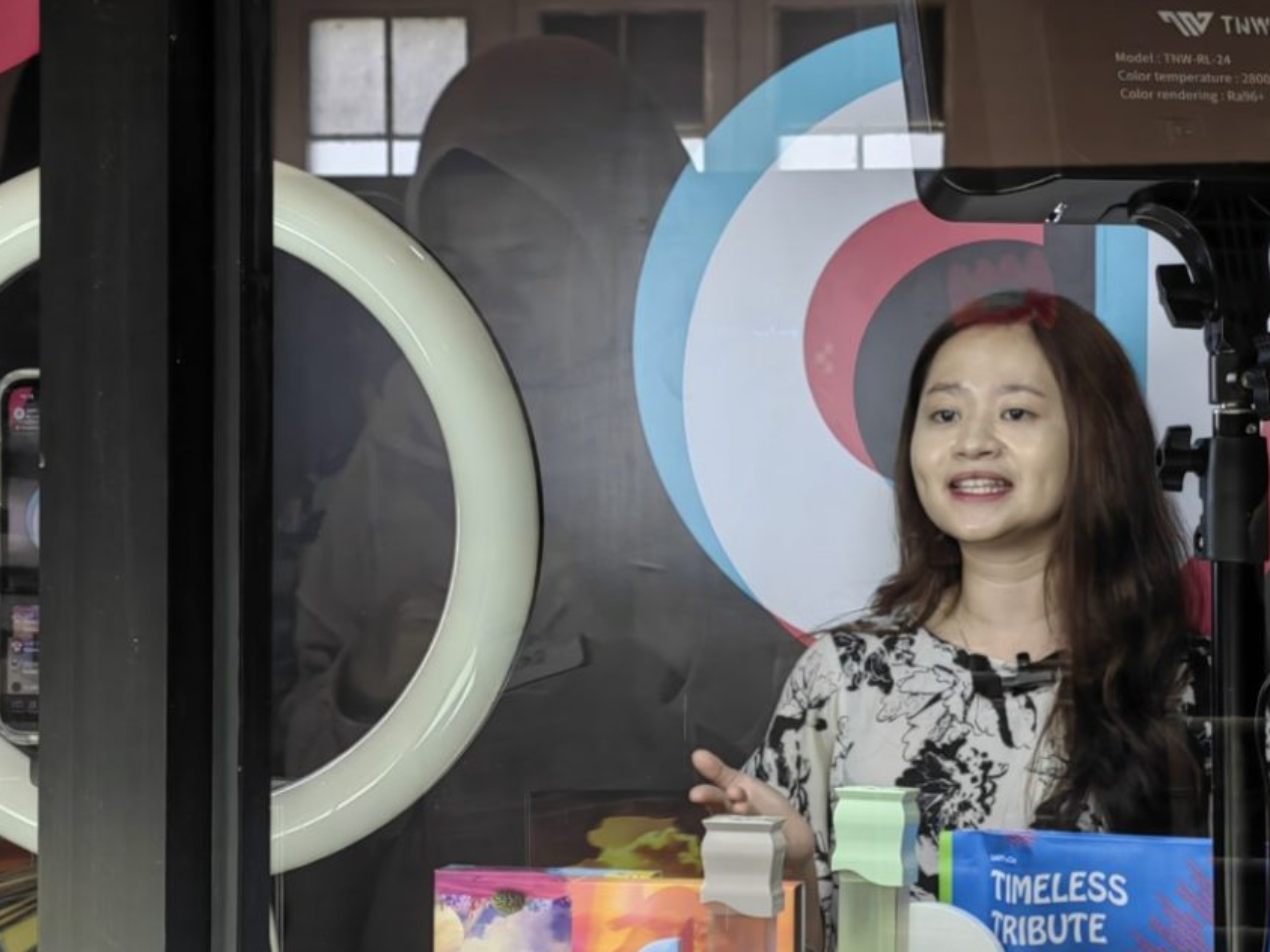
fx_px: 3448
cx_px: 862
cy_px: 574
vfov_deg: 15.7
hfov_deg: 20.8
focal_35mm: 94
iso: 125
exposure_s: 1/59.5
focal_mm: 5.54
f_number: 1.8
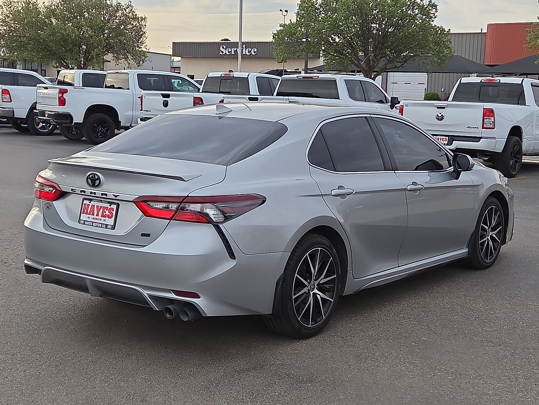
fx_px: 856
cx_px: 270
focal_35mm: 55
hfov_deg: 34.9
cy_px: 202
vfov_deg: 26.6
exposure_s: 1/435
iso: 25
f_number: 1.8
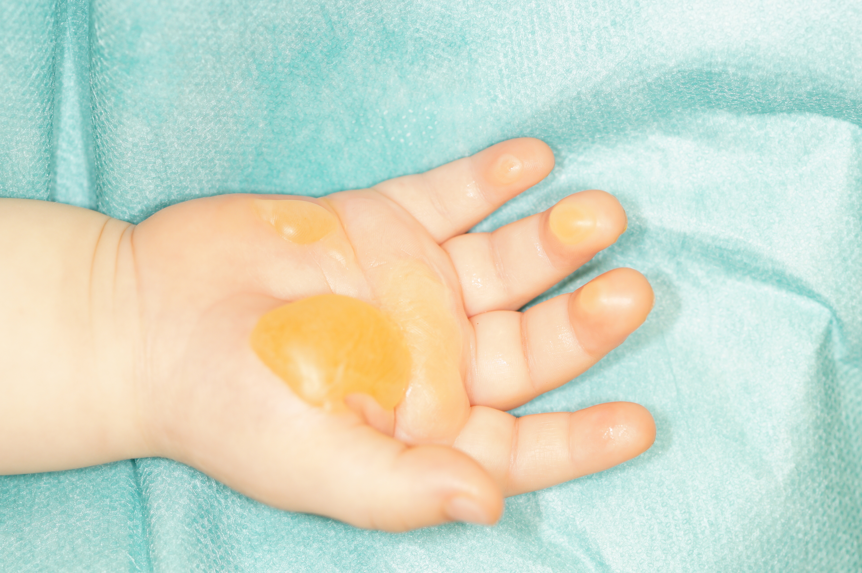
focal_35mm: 75
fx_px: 1795
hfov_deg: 27.0
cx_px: 431
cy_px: 286
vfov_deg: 18.2
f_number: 4.5
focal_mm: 50
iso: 320
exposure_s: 1/80
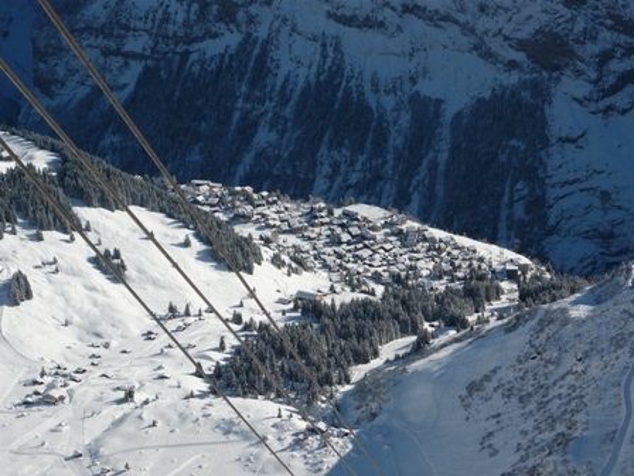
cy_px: 238
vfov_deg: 14.8
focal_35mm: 100
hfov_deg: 19.6
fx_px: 1832
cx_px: 317
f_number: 5.1
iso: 100
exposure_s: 1/1000
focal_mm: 16.5
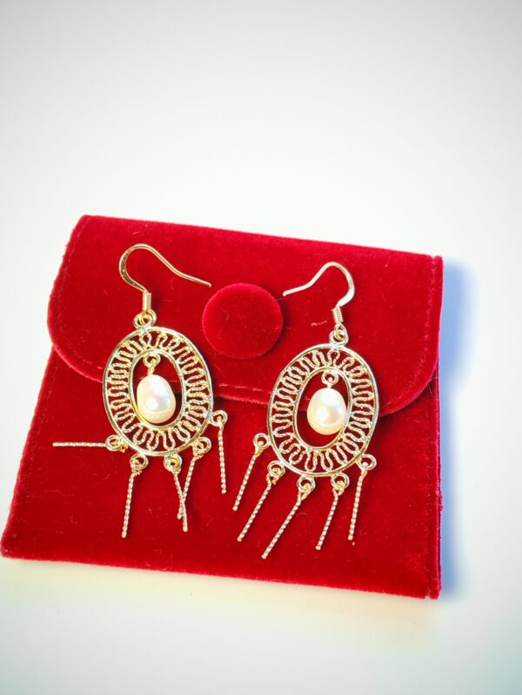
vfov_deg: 35.5
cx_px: 261
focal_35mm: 54
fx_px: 1086
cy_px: 348
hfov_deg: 27.0
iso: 80
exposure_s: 1/100
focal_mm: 5.52
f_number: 1.95
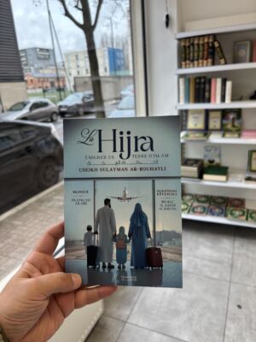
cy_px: 171
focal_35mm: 26
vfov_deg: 67.3
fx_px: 256
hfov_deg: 53.1
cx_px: 128
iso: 50
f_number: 1.6
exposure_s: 1/100
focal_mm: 5.96
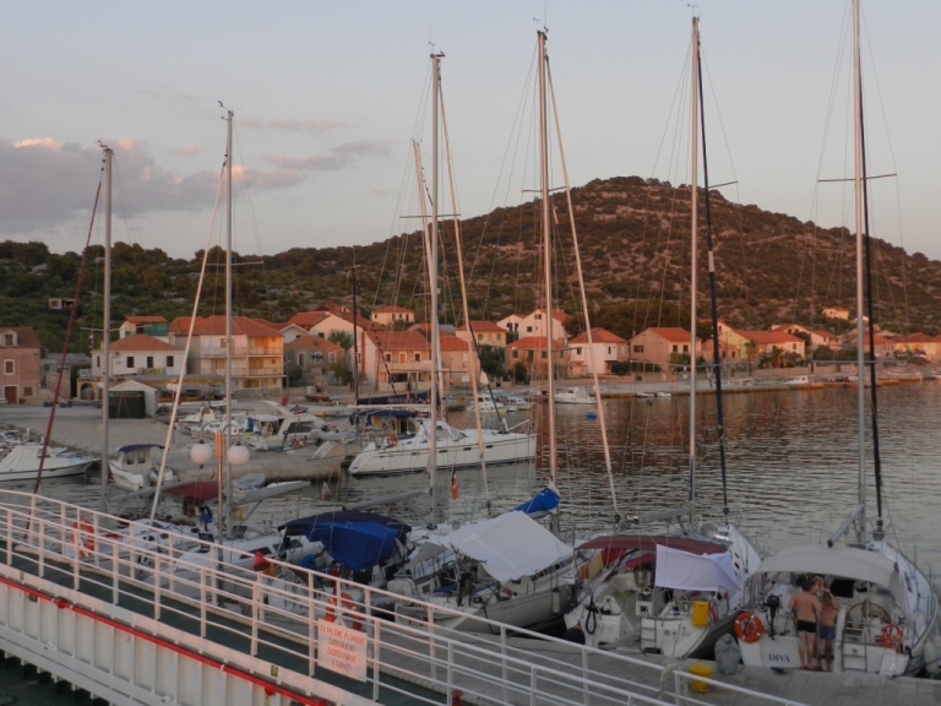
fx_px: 1033
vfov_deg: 37.7
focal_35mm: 38
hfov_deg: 49.0
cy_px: 353
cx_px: 470
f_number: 4
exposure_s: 1/160
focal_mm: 6.7
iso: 160
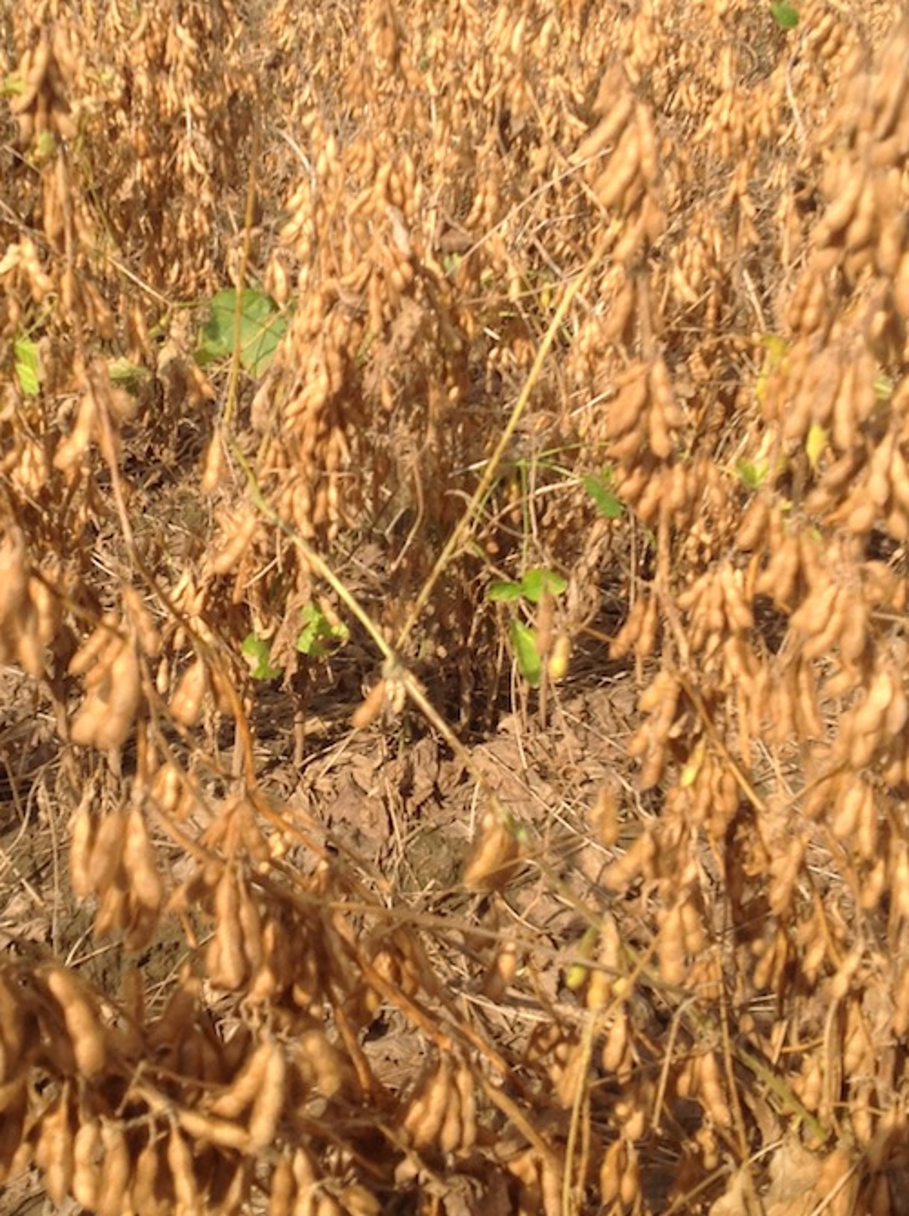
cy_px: 466
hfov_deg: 26.0
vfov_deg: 34.2
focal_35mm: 56
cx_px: 375
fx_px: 1965
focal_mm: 4.28
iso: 50
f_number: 2.4
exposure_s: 1/1439
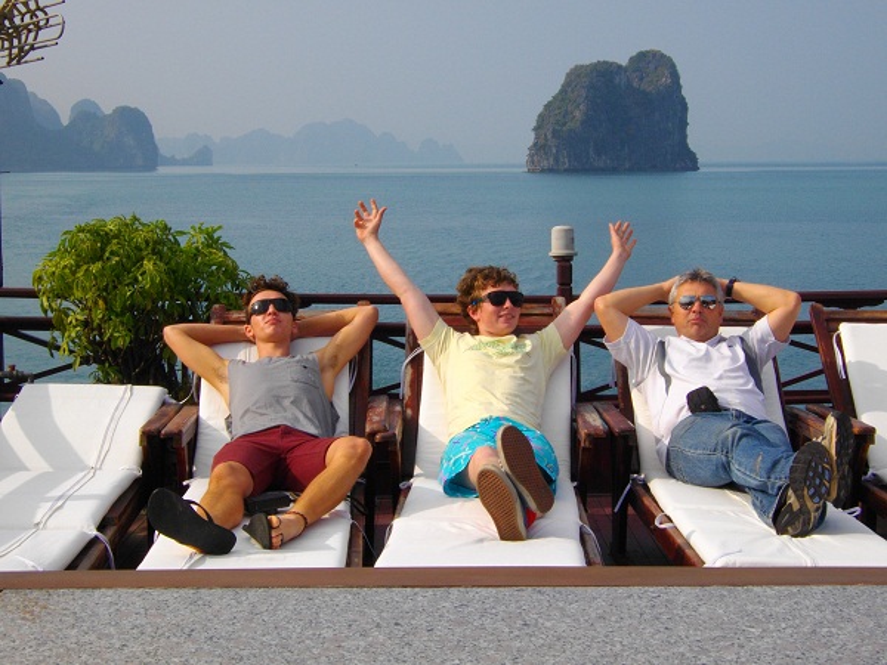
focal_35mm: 62
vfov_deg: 23.7
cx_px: 444
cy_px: 332
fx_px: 1589
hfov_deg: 31.2
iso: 100
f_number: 7.9
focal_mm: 11
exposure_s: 1/250
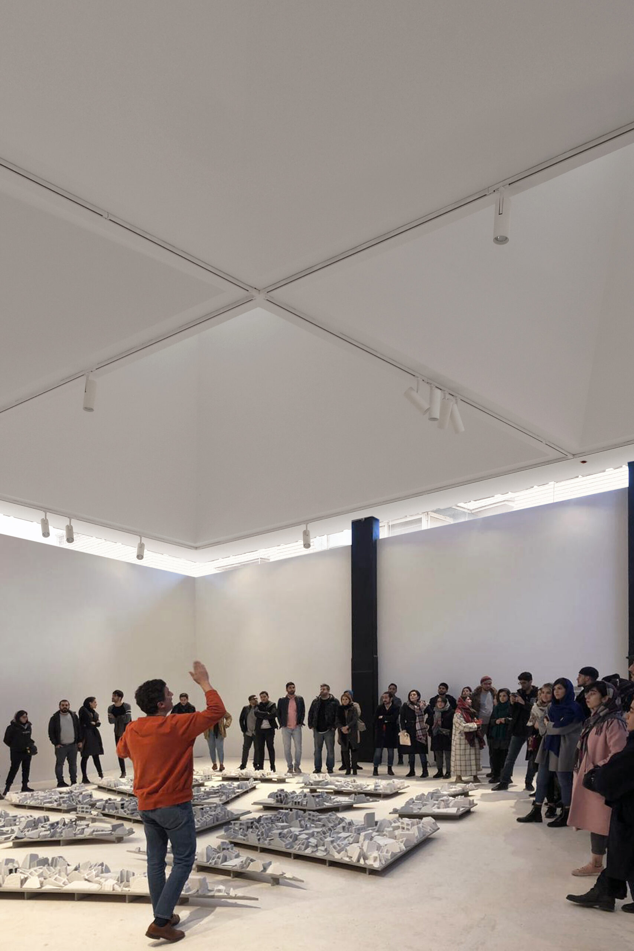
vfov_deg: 67.4
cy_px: 476
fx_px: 713
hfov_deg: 47.9
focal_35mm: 27
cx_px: 317
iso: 400
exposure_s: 1/140
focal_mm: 18
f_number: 6.4
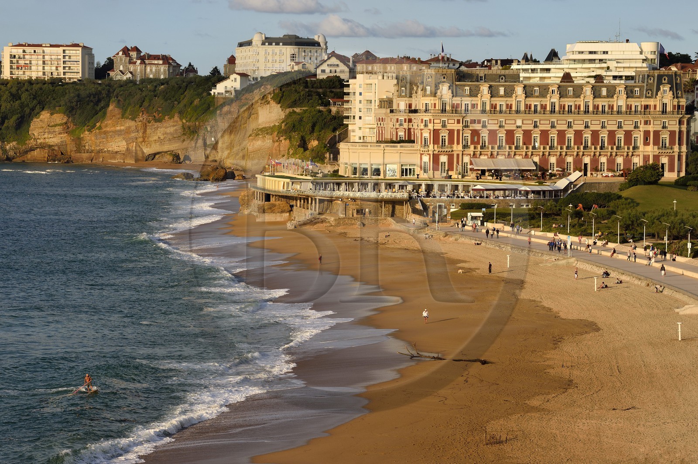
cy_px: 232
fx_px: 2422
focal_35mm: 125
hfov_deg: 16.4
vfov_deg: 10.9
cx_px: 349
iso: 200
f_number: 10
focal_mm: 125
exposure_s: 1/250
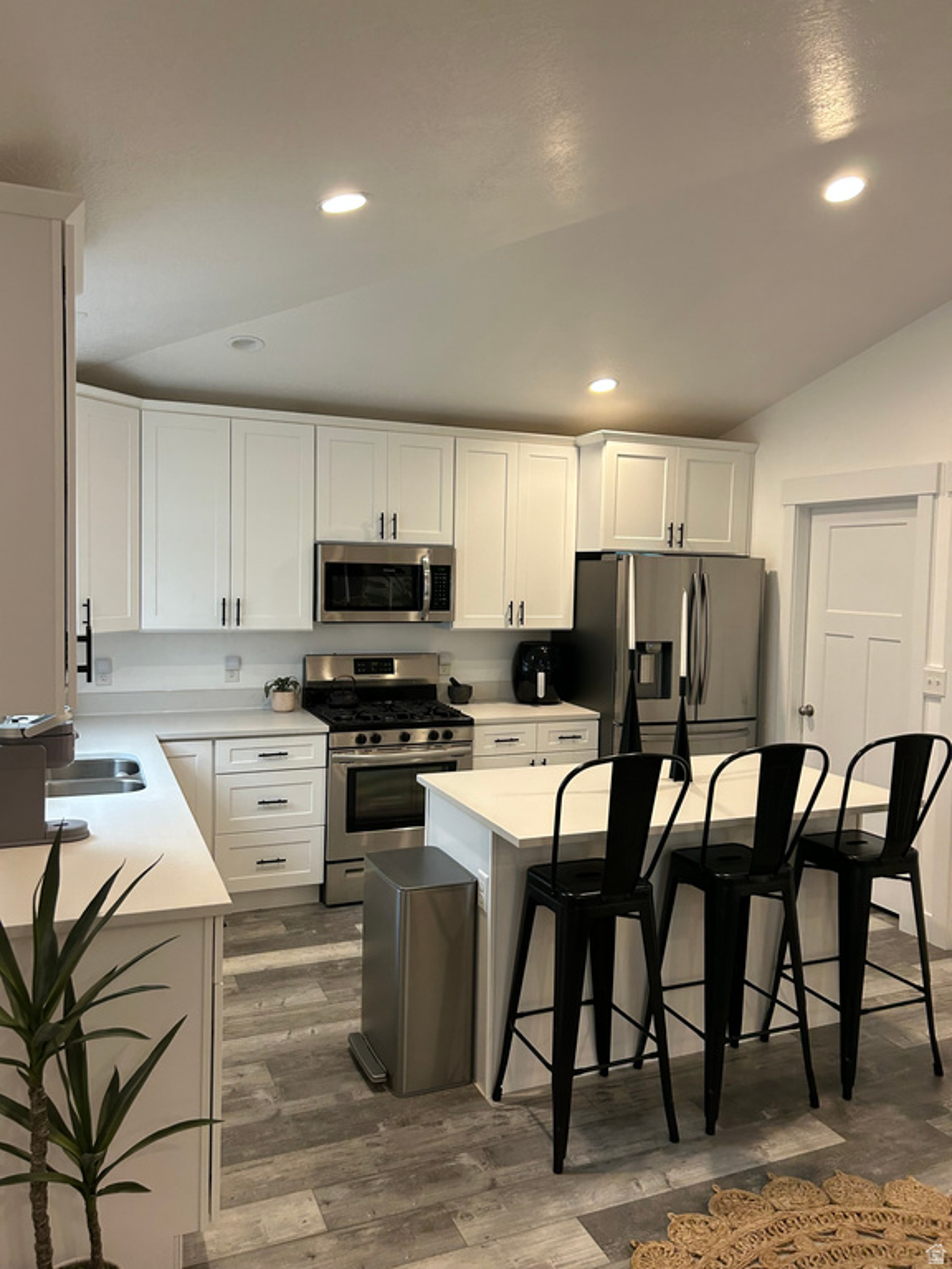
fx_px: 953
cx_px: 476
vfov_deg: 67.3
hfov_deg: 53.1
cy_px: 634
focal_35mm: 26
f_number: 1.5
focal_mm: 5.7
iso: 125
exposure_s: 1/71
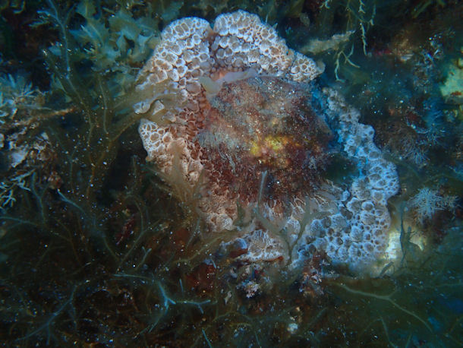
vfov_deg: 33.6
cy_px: 174
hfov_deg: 43.8
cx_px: 232
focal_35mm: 43
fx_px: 575
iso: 200
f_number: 4
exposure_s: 1/80
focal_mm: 7.86
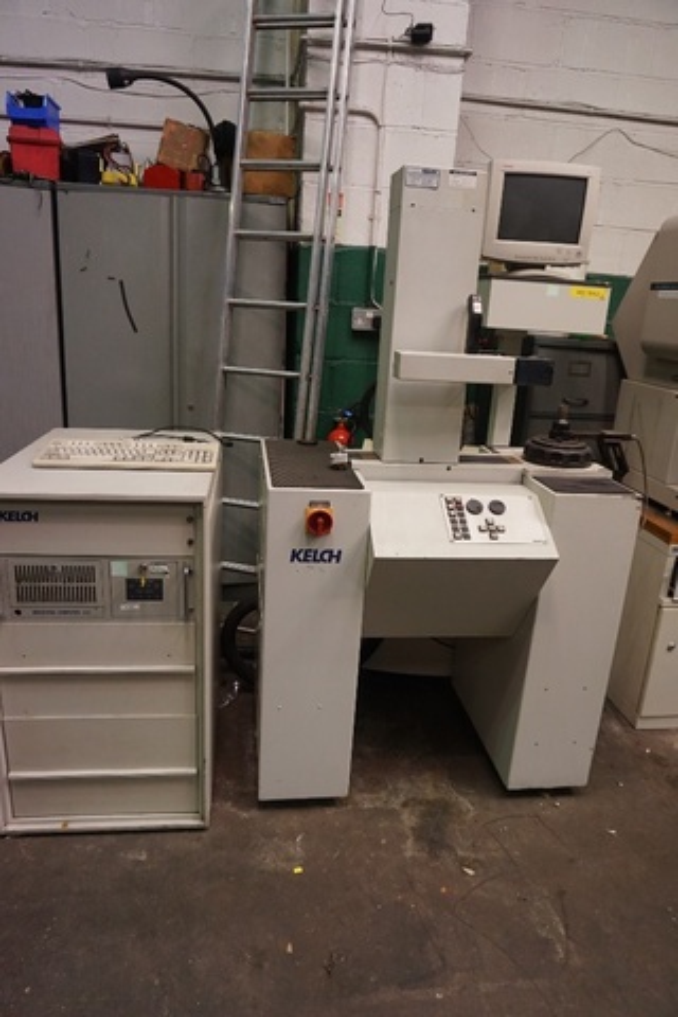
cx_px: 339
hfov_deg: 53.1
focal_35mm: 24
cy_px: 508
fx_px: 678
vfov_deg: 73.7
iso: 1000
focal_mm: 16
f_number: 4
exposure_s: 1/160
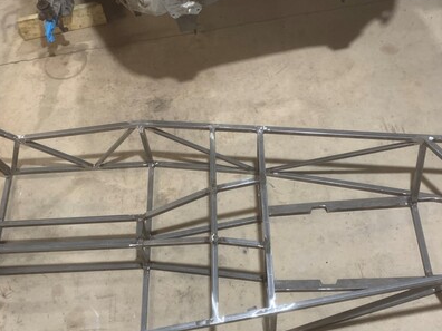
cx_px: 174
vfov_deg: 33.8
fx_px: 536
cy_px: 242
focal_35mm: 42
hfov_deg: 44.5
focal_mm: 4.25
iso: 100
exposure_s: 1/50
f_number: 1.8
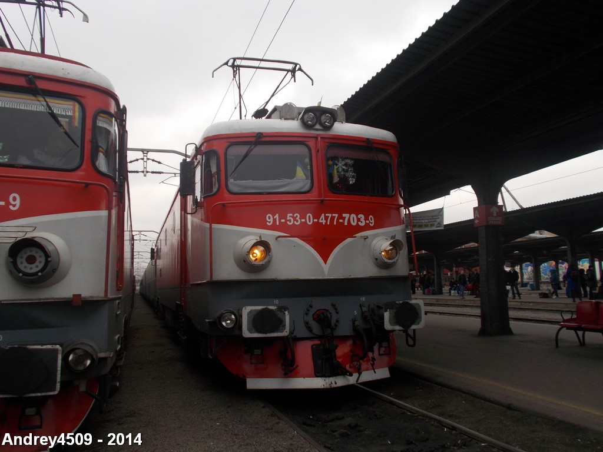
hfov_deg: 54.0
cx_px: 302
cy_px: 226
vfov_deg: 41.8
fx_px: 592
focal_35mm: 34
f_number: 3.6
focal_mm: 6
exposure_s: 1/200
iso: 80
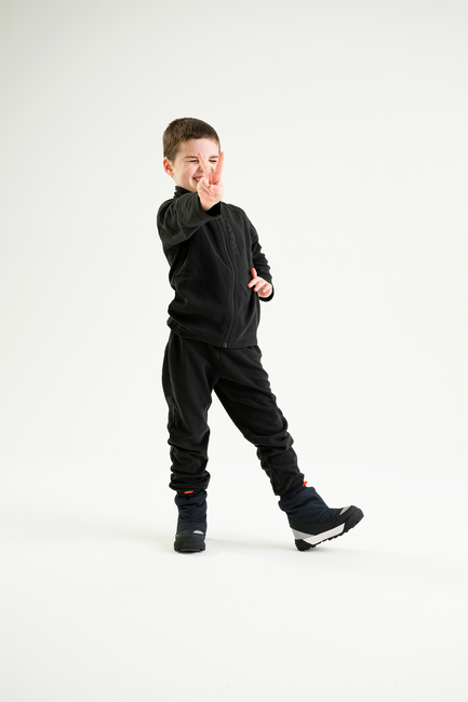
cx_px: 234
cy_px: 351
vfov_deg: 42.8
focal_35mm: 46
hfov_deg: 29.2
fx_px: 897
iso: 64
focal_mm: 46
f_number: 5.6
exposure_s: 1/160
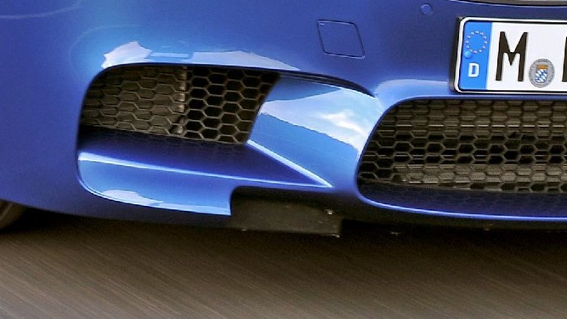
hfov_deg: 10.8
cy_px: -224
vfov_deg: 6.0
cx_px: 251
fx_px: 3007
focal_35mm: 200
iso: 200
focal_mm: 34
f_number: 8
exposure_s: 1/30
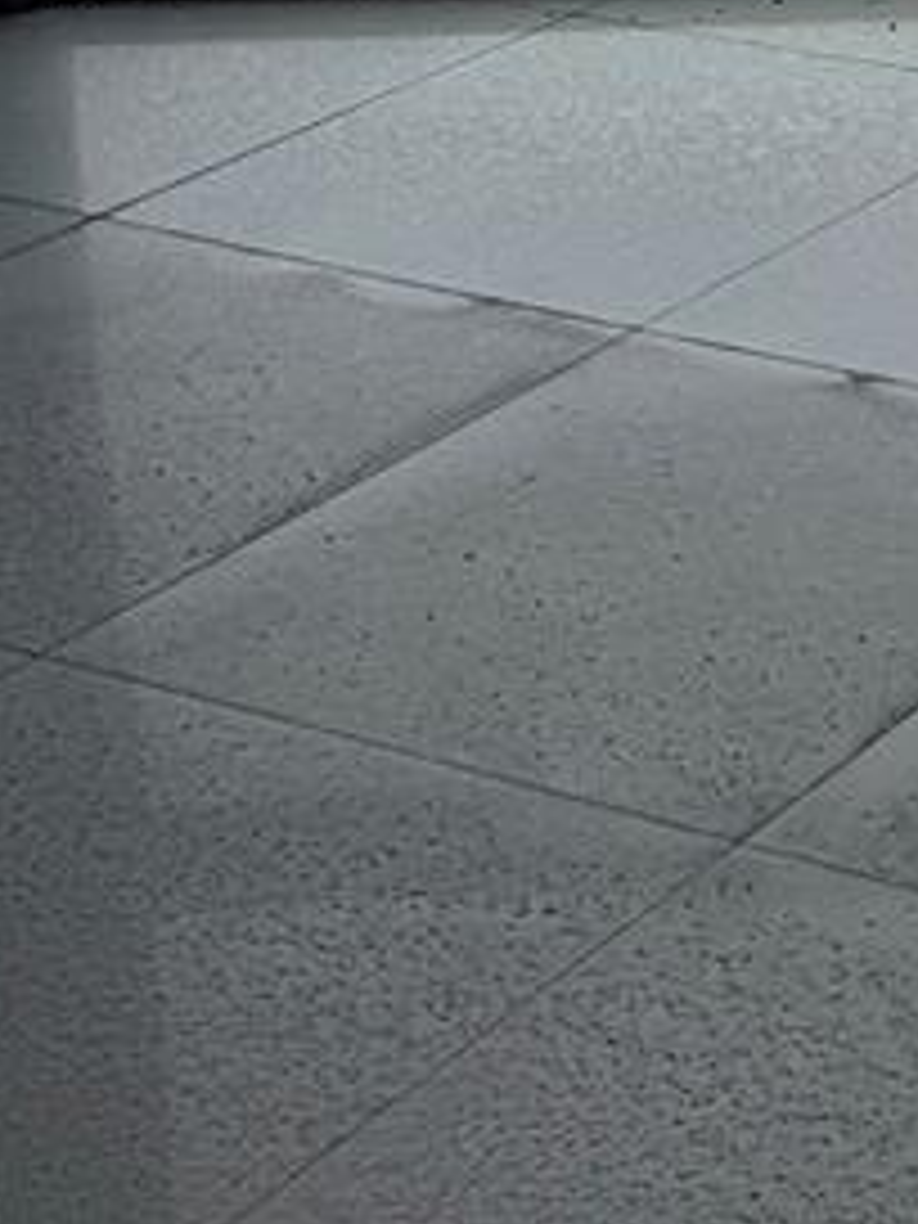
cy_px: -459
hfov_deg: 12.0
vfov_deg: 17.2
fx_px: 3748
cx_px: 1984
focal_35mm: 106
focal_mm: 6.76
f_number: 1.78
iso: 80
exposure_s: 1/10417
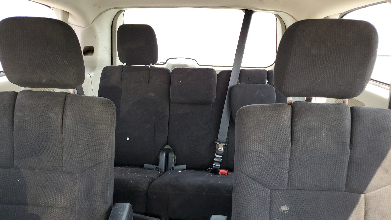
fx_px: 301
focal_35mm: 29
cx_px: 199
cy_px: 140
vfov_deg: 39.8
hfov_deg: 66.1
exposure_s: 1/60.2
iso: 141
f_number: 1.5
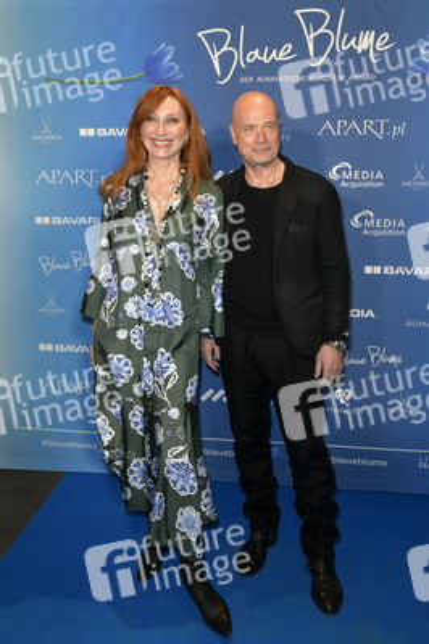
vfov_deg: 60.3
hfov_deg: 42.3
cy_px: 322
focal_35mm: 31
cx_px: 214
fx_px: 555
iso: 2000
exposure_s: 1/200
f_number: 6.3
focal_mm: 31
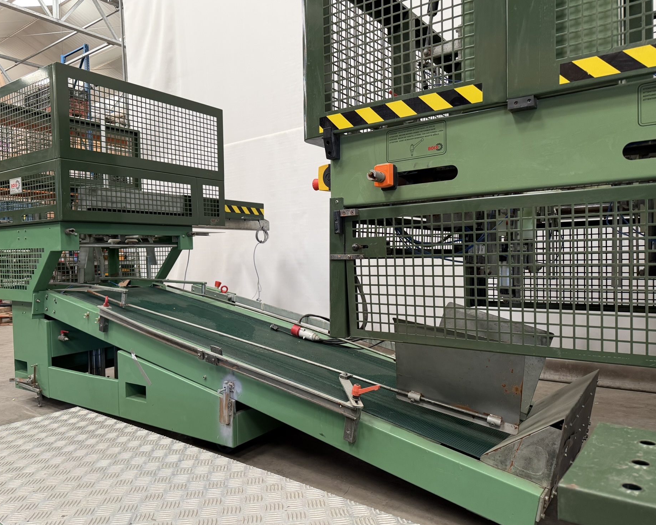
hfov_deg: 65.9
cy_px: 271
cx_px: 303
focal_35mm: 26
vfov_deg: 54.9
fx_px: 505
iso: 200
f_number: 1.78
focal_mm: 6.76
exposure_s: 1/93
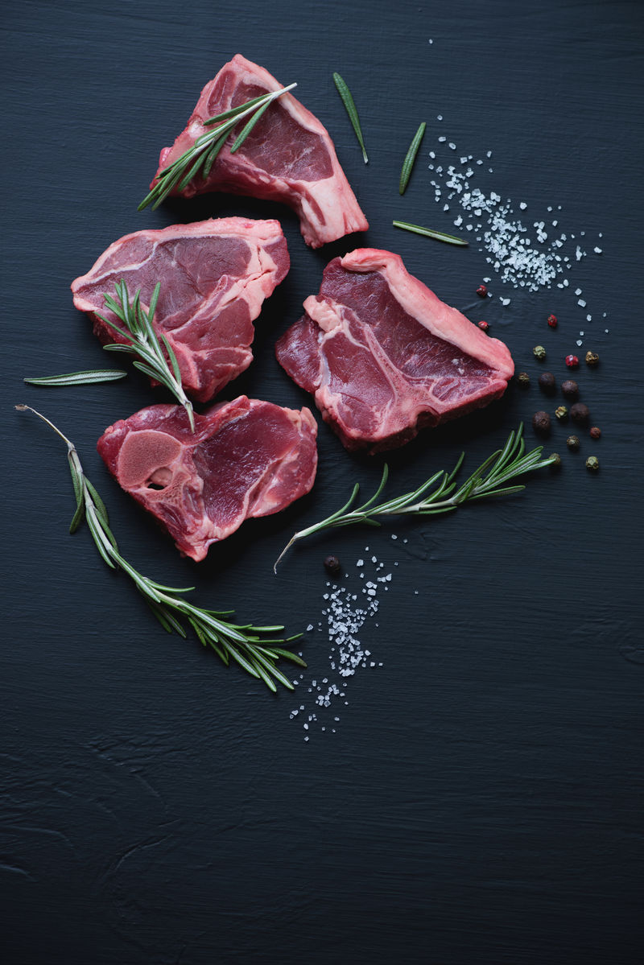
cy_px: 482
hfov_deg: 13.0
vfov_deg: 19.5
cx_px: 322
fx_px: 2816
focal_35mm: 105
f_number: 4
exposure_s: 1/125
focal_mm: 105
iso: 100
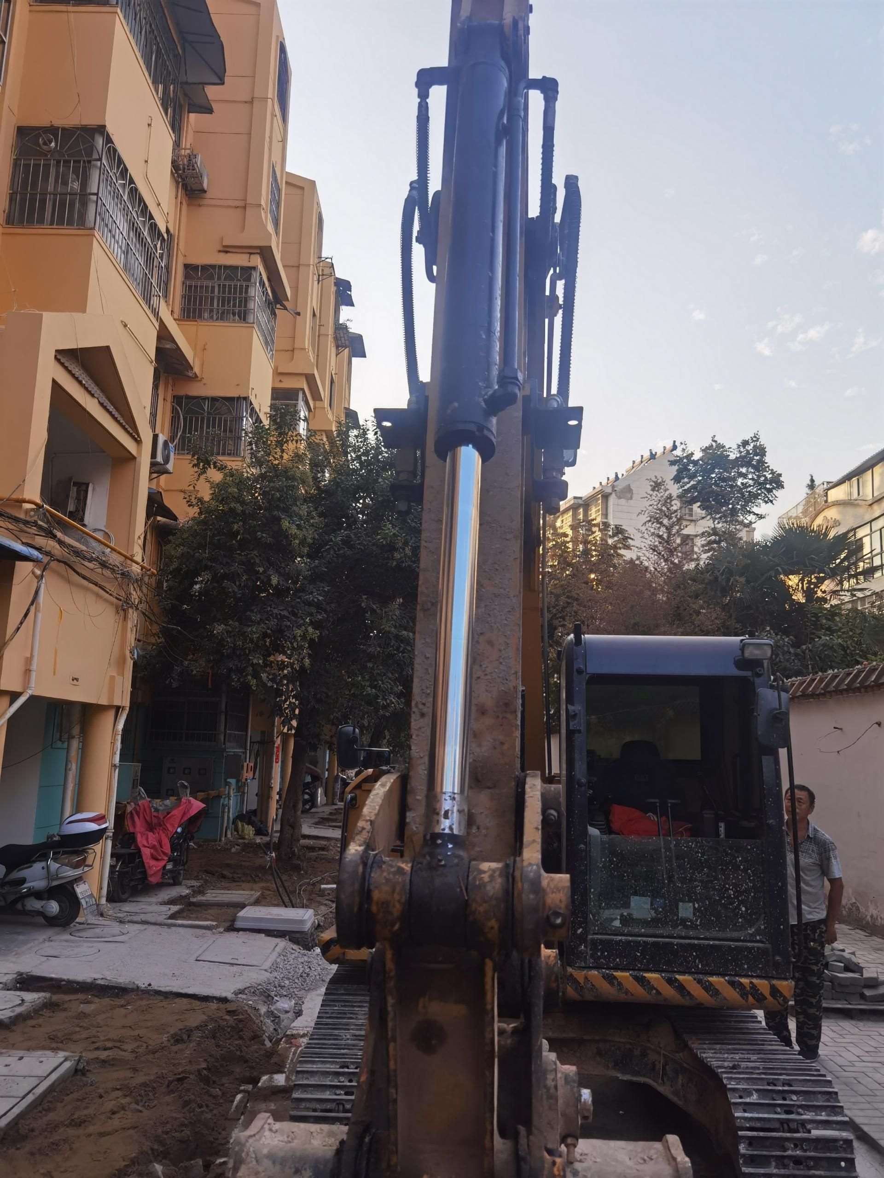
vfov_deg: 65.3
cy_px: 589
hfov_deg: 51.4
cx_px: 442
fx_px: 919
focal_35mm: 27
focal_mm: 6.71
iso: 50
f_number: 1.9
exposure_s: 1/2000
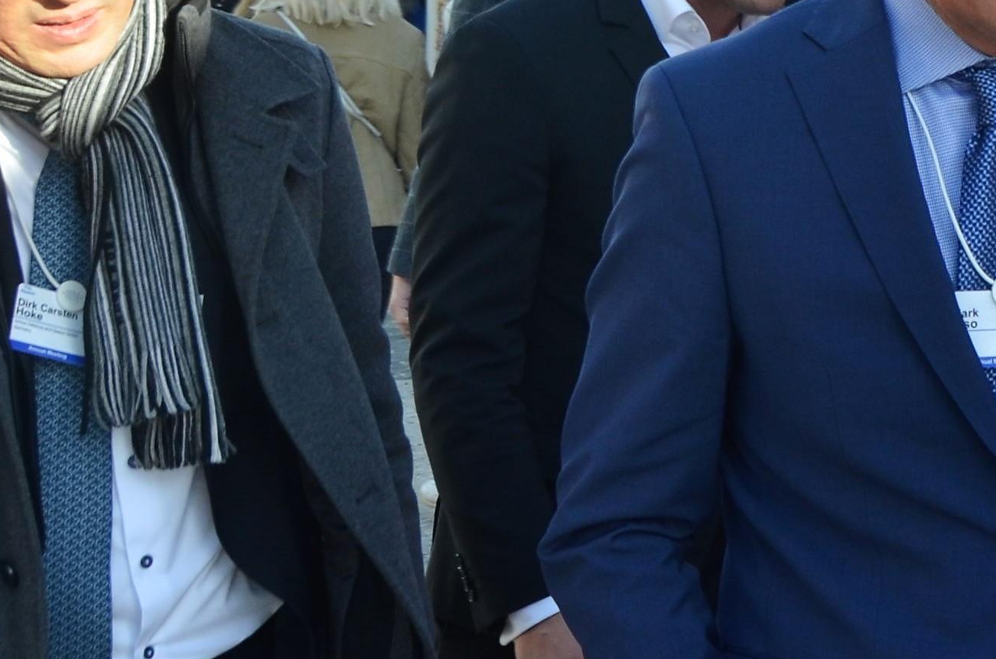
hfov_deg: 16.3
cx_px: 1732
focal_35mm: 108
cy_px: -60
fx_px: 2978
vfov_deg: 12.4
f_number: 7.1
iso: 200
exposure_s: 1/200
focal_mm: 19
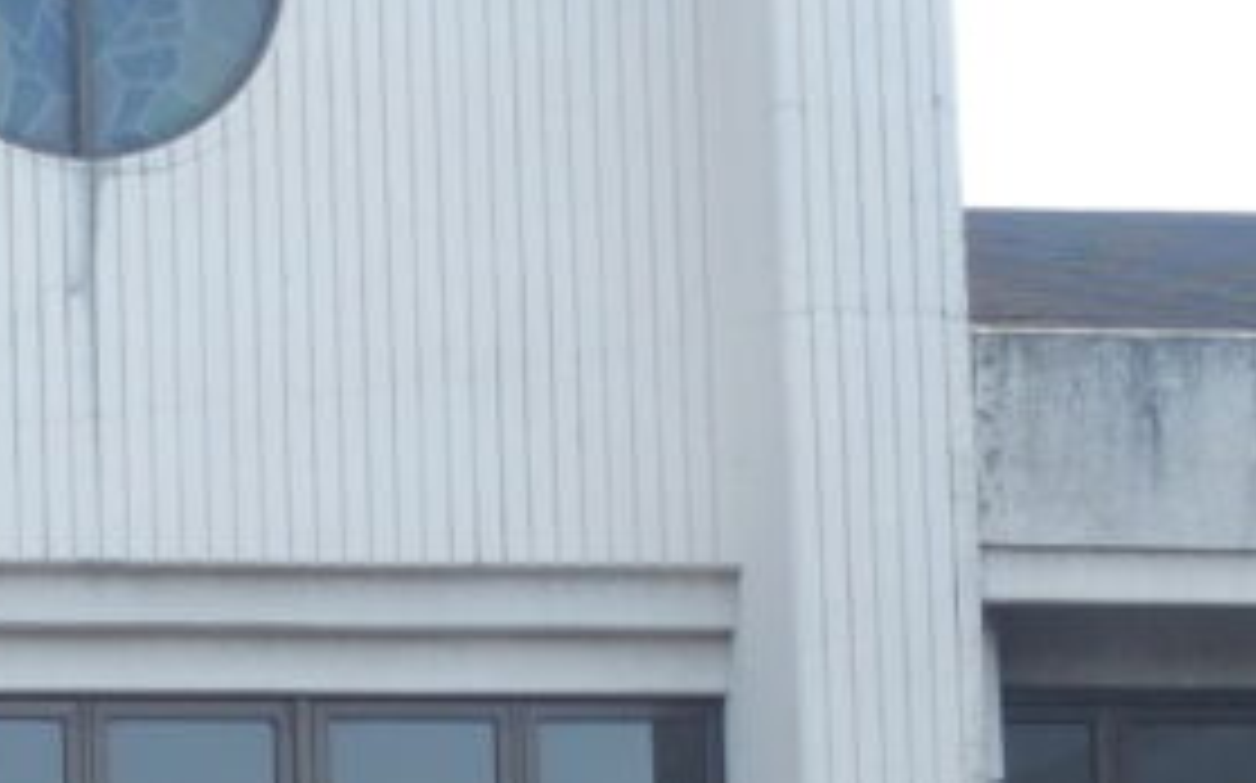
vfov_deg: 4.7
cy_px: 850
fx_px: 9476
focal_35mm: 277
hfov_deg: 7.6
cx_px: 221
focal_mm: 12
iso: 100
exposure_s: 1/200
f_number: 3.5
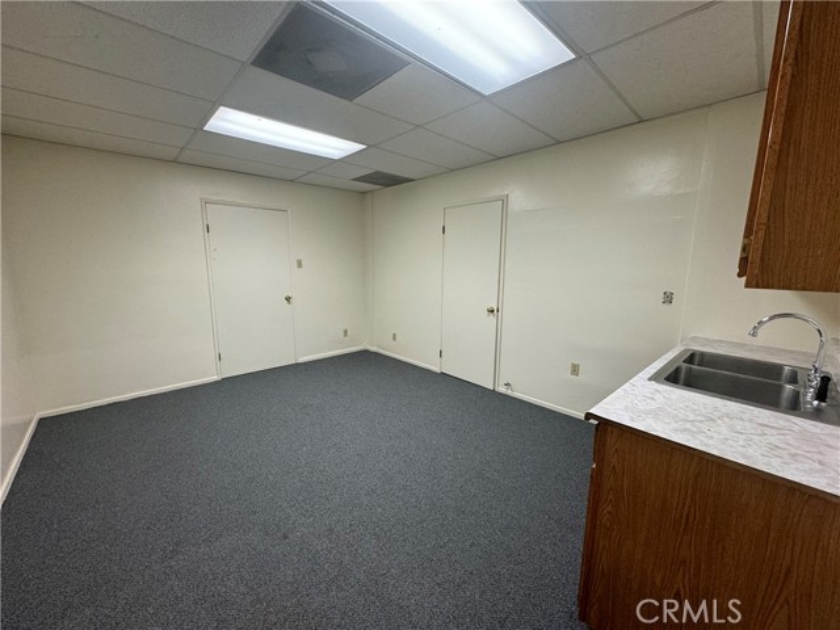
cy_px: 315
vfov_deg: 85.7
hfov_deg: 102.1
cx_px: 420
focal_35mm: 14
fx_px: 340
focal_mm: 2.22
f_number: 2.2
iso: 160
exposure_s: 1/120
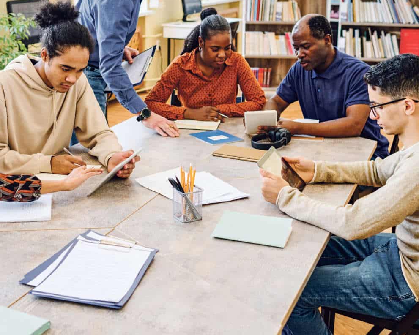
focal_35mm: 53
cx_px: 135
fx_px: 657
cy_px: 128
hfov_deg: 35.0
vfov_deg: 28.5
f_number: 3.2
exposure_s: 1/200
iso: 800
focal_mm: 35
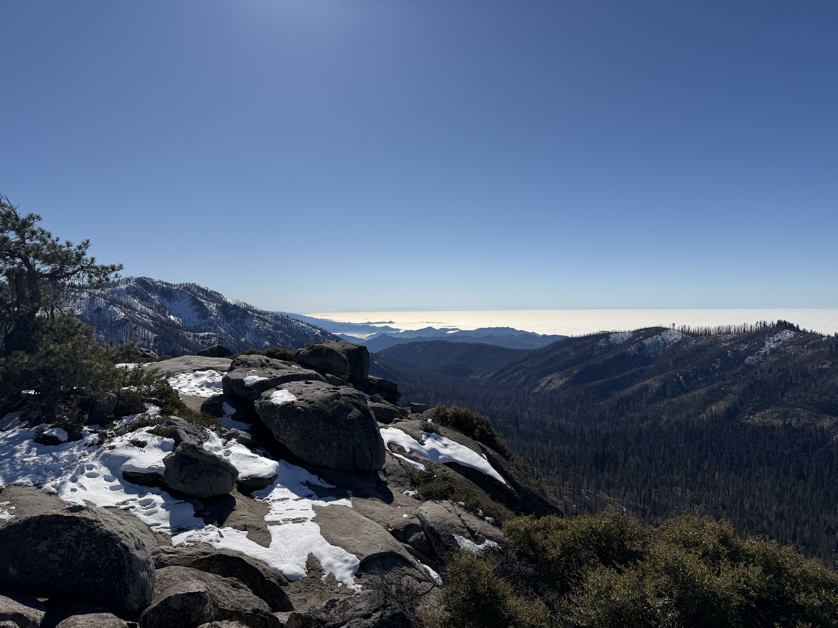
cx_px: 419
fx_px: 581
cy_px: 314
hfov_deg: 71.6
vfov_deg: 56.8
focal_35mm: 24
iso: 80
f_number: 1.78
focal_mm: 6.76
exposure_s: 1/14286
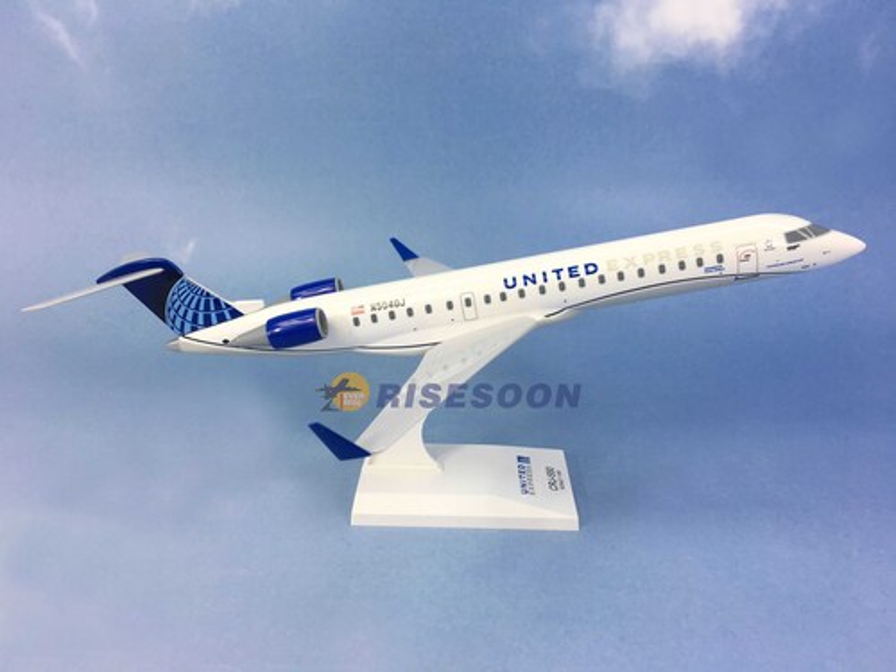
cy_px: 336
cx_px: 448
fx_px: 751
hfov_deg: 61.7
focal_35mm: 29
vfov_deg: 48.2
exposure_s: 1/120
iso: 25
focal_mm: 4.15
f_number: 2.2
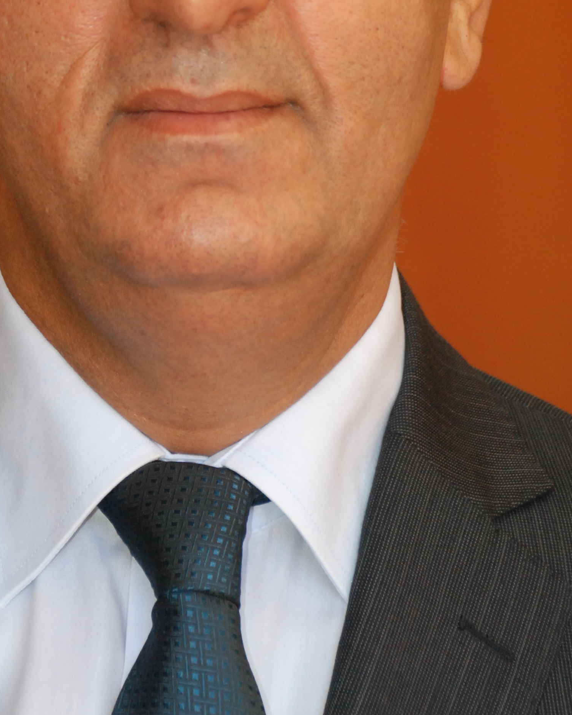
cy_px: 64
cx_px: 194
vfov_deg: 9.4
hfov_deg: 7.6
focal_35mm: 204
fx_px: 4318
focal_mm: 70
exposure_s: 1/60
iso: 800
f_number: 5.6
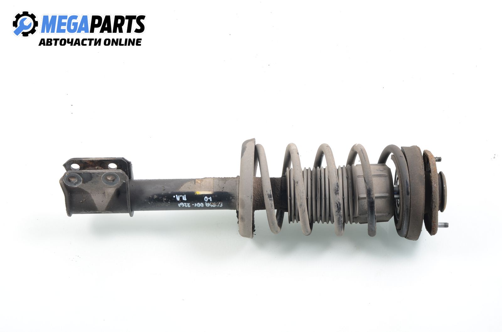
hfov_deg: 23.4
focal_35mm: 87
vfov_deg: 15.6
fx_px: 1210
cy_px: 166
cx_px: 251
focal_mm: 58
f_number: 8
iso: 100
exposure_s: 1/160
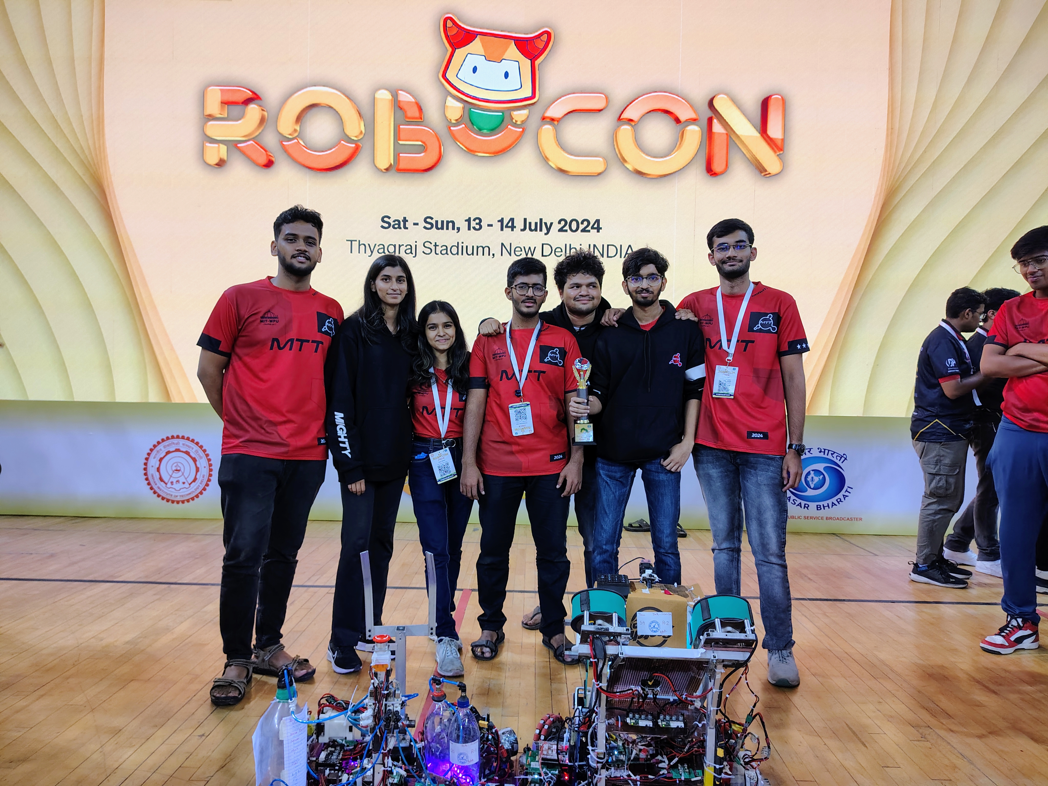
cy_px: 393
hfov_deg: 71.6
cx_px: 524
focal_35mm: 24
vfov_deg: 56.8
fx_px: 727
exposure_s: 1/100
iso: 1033
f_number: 1.8
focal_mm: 5.56
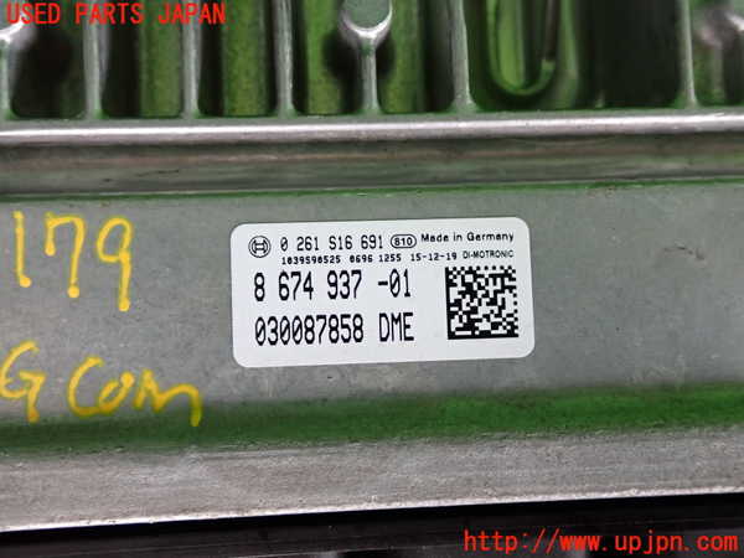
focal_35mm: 36
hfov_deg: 51.4
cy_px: 279
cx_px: 372
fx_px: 774
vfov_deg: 39.7
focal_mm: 6.37
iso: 500
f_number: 2.5
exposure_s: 1/80
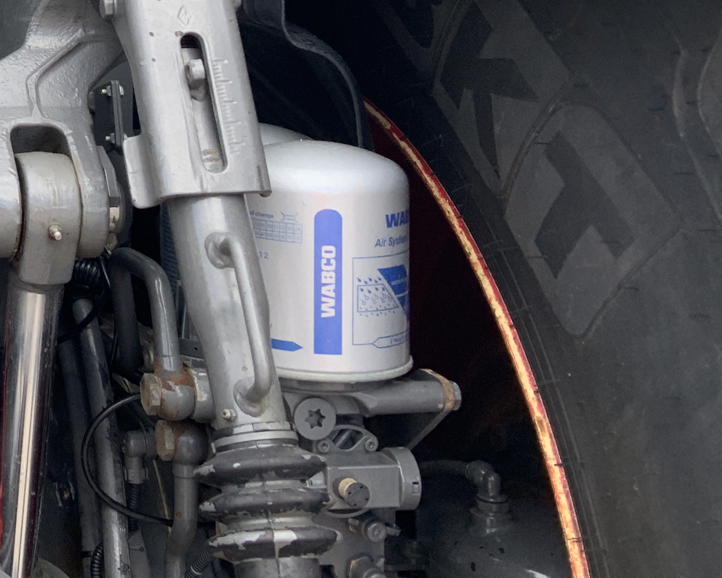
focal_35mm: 77
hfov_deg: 22.0
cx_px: -238
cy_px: -22
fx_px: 1646
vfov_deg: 19.3
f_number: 1.8
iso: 16
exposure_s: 1/153
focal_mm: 3
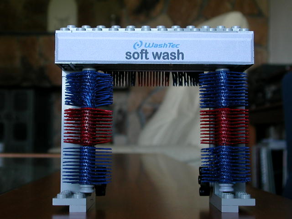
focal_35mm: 64
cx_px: 146
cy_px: 110
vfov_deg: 22.9
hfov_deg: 30.3
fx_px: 540
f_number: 3.5
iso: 100
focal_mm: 9.7
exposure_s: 1/14.4
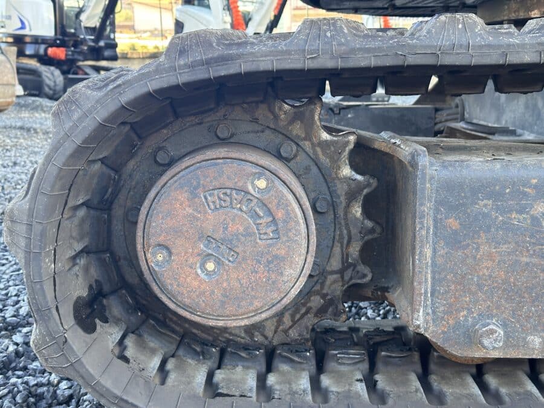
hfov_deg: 39.7
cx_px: 272
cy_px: 204
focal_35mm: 48
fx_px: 754
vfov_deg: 30.3
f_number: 1.78
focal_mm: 6.86
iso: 80
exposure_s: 1/121
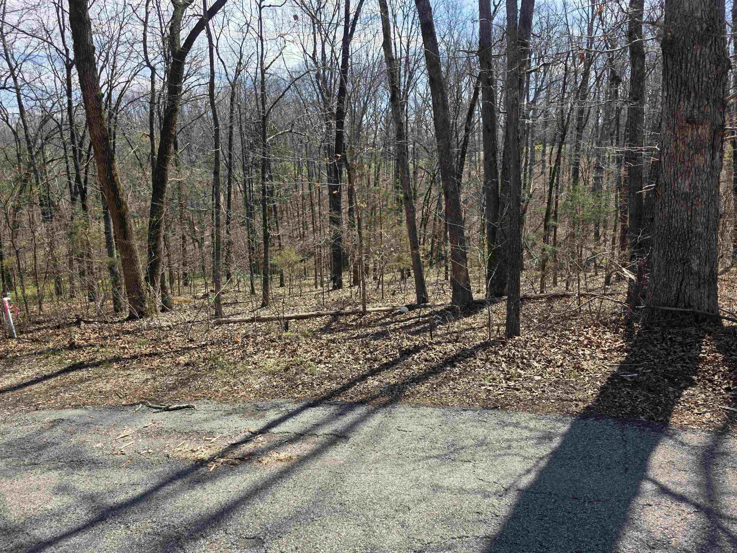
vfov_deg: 58.9
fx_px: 490
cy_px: 276
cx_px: 368
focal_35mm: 23
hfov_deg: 73.9
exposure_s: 1/2635
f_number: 1.7
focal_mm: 6.3
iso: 80
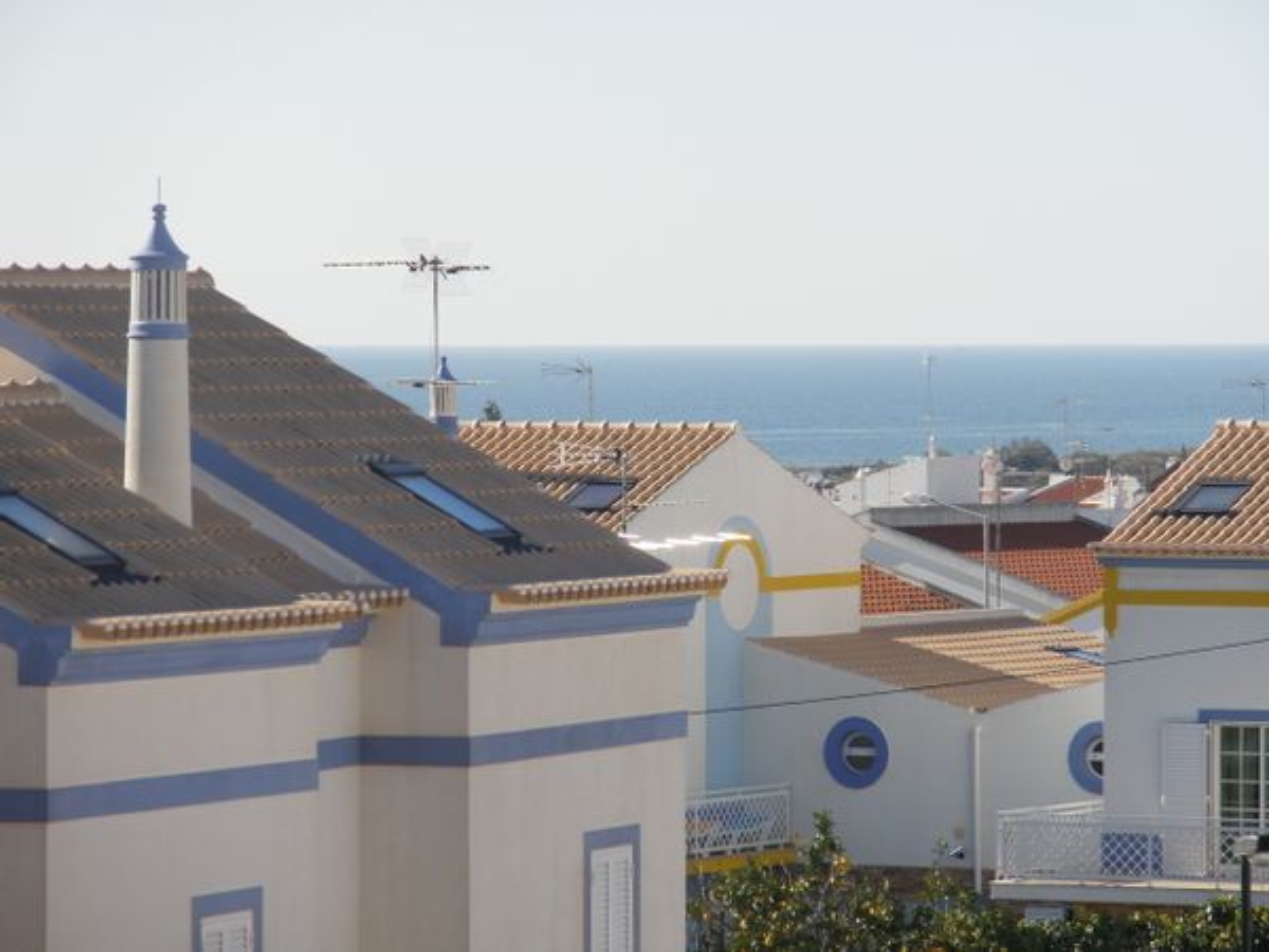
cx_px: 634
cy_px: 476
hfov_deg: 8.3
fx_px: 8725
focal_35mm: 238
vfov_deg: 6.2
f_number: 5.2
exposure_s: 1/500
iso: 64
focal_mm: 42.1
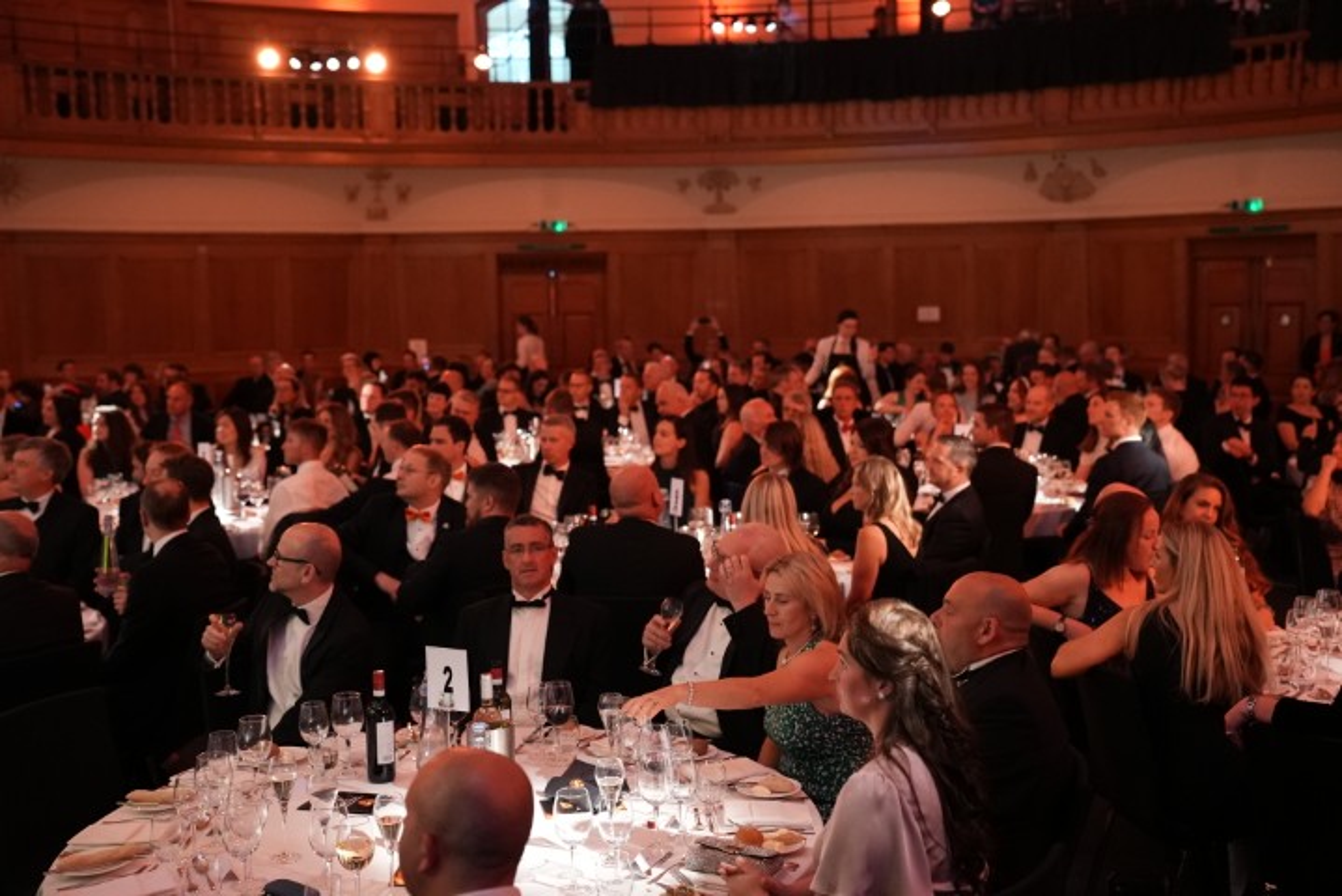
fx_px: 1604
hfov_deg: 45.4
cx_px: 671
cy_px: 448
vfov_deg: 31.2
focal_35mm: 43
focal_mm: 43
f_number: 2.8
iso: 10000
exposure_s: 1/125
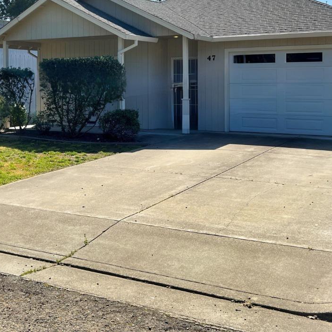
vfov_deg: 34.0
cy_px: 84
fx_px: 532
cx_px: 101
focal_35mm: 49
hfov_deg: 34.2
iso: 50
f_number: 1.5
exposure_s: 1/4274
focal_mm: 5.7
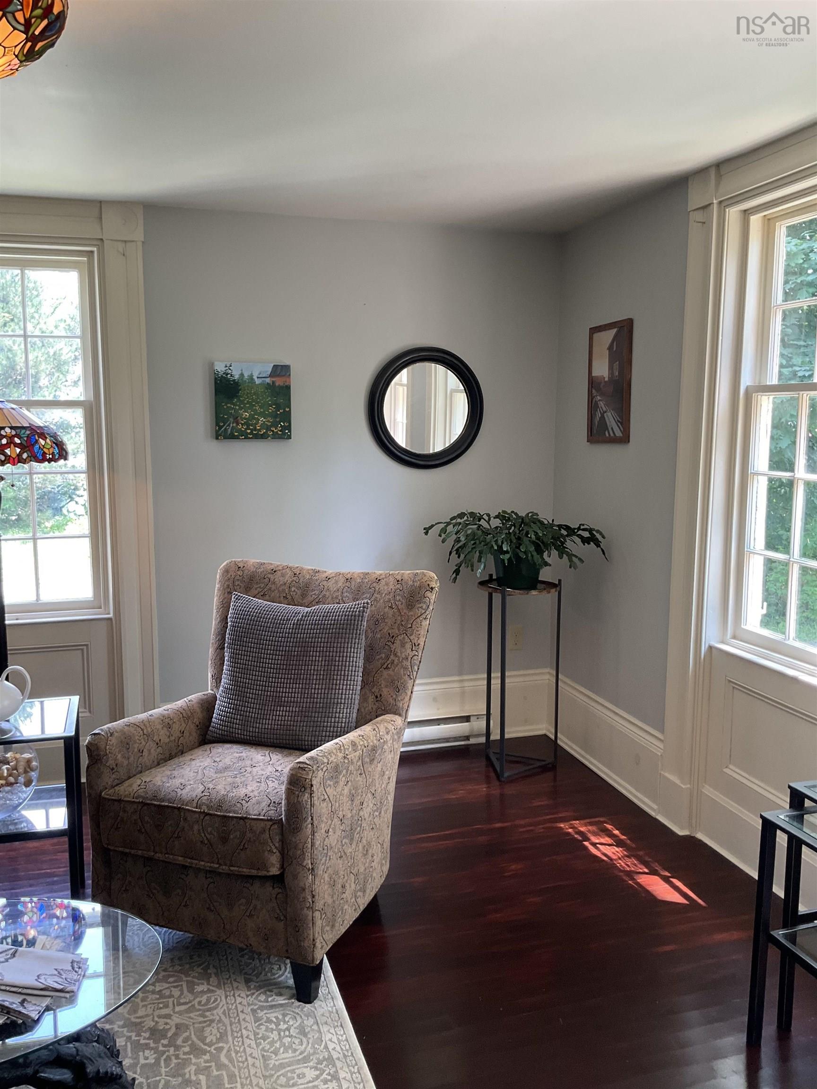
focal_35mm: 29
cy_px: 544
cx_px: 408
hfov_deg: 48.2
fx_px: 913
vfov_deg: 61.7
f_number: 1.8
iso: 50
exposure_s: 1/60
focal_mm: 3
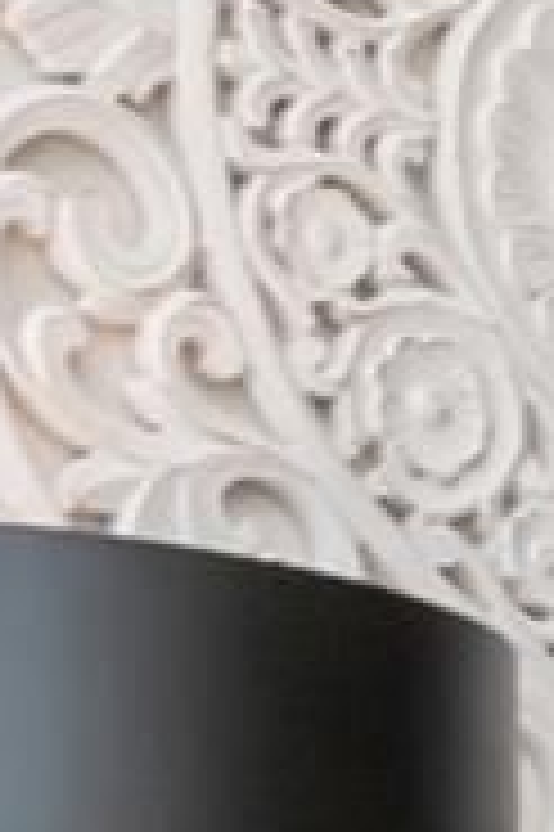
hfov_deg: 6.0
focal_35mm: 182
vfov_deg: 10.6
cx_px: 2405
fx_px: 4209
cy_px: 1547
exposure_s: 1/200
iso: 640
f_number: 7.1
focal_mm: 14
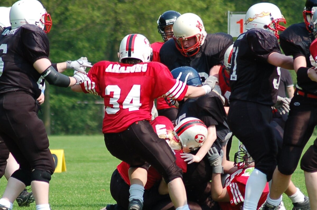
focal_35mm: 414
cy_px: 143
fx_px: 3638
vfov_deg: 3.3
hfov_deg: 5.0
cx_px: 164
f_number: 4.5
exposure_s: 1/1000
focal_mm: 150
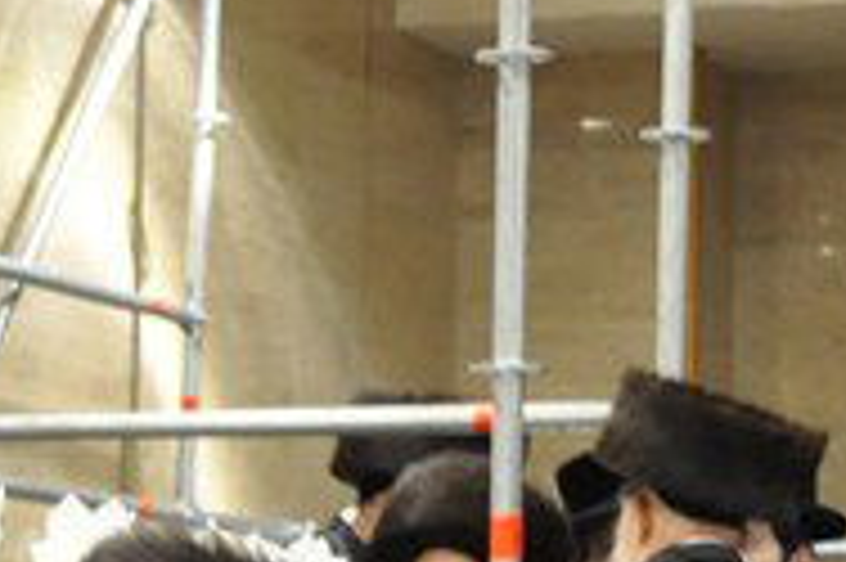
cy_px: 881
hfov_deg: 9.7
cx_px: -385
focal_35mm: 207
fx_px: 4860
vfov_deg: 6.5
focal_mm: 26
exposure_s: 1/40
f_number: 4
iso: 800
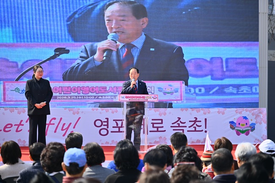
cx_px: 138
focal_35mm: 120
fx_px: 916
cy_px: 92
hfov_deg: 17.1
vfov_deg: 11.4
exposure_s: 1/1000
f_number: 4
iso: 100
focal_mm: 120
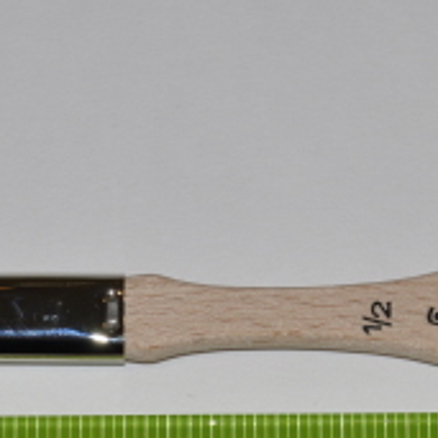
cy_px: 453
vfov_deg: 8.6
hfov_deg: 8.7
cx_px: 279
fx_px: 2884
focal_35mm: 201
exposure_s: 1/125
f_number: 9
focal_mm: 45
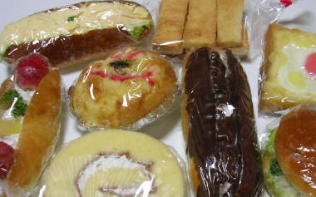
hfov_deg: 38.2
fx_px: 456
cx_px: 175
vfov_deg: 24.4
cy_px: 110
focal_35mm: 53
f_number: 2.8
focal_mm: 5.8
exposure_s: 1/10.9
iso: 50
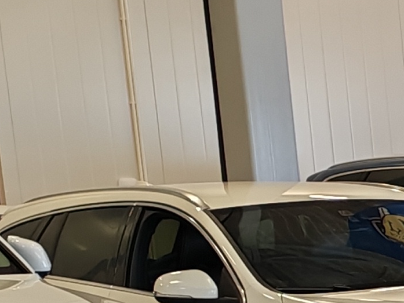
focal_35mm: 194
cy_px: 631
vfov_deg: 7.3
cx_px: 1032
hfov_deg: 9.0
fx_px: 2265
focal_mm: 6.12
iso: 100
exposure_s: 1/100
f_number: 1.9
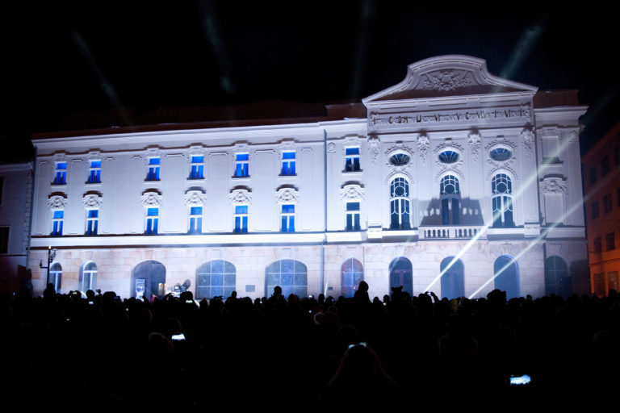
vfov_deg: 42.3
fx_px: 534
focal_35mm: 31
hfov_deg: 60.3
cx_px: 310
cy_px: 206
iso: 3200
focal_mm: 31
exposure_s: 1/400
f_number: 2.8
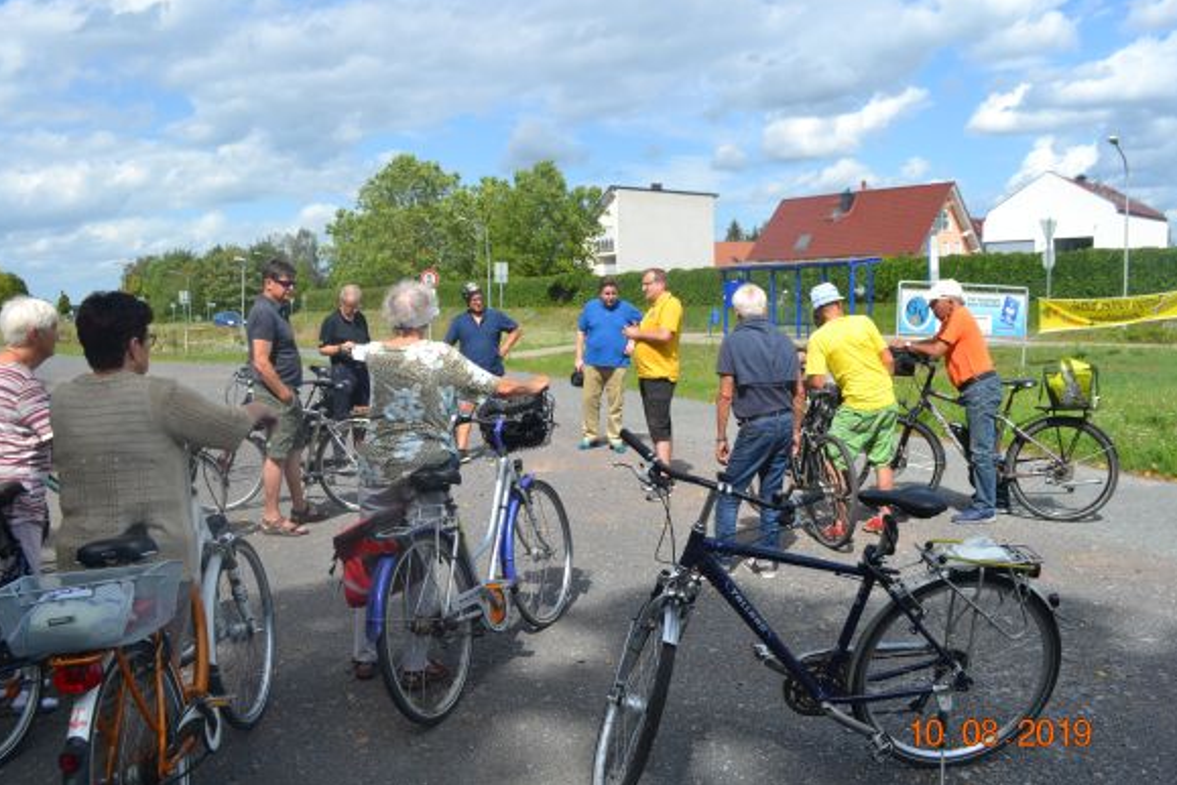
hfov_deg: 65.5
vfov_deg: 46.4
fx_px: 915
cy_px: 388
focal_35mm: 28
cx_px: 598
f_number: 8
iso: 100
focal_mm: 18
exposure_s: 1/250
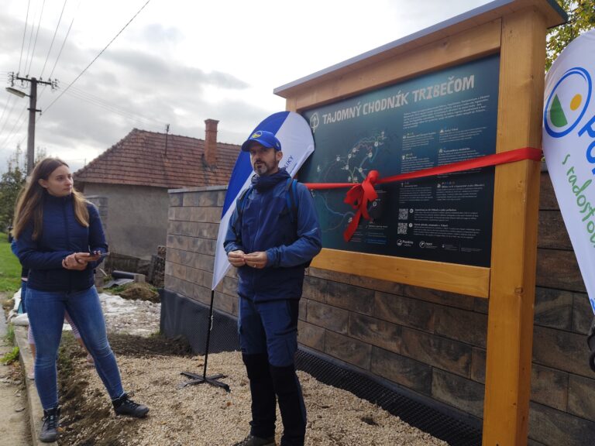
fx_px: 395
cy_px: 223
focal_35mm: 23
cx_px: 298
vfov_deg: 58.9
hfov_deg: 73.9
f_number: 1.65
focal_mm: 6.19
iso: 50
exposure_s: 1/860
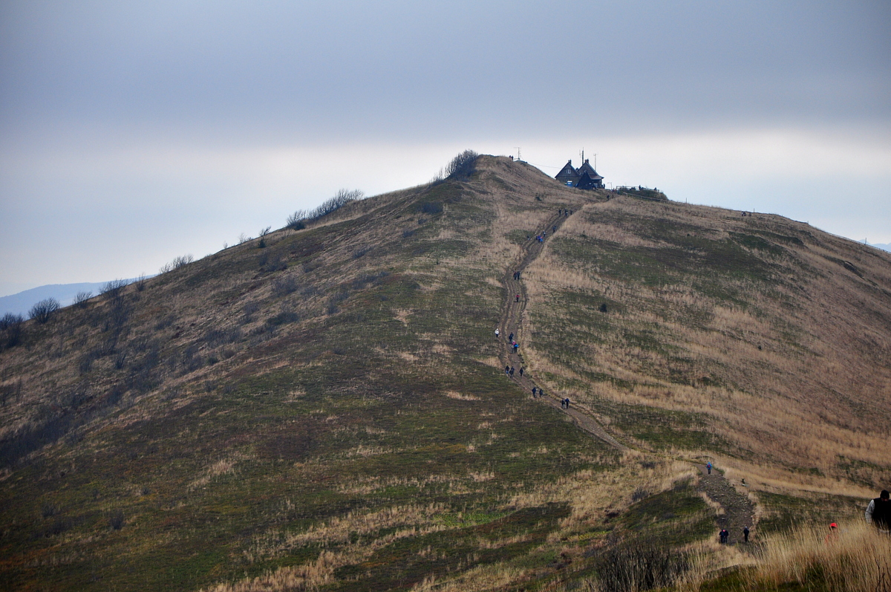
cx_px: 446
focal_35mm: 158
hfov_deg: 13.1
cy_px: 296
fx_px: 3893
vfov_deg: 8.7
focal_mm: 105
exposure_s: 1/640
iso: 400
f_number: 6.3
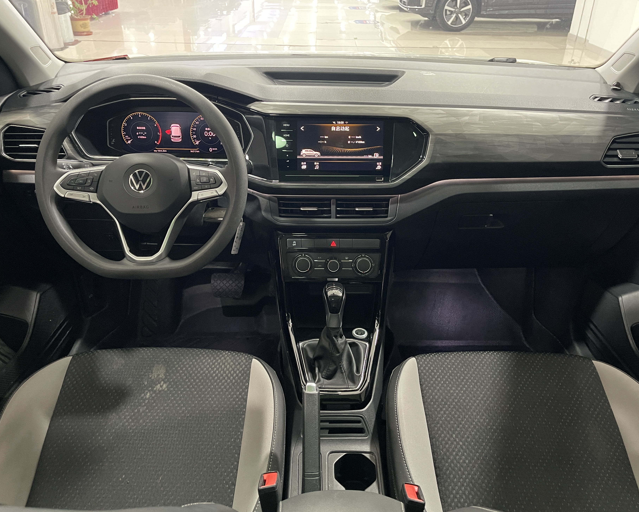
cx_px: 332
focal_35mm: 27
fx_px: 511
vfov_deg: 53.2
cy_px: 256
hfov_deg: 64.0
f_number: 1.6
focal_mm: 5.1
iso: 500
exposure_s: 1/25
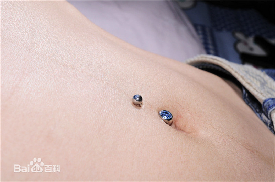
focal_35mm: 52
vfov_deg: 25.7
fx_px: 400
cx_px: 138
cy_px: 91
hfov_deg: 37.9
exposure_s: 1/200
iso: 200
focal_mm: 35
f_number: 11
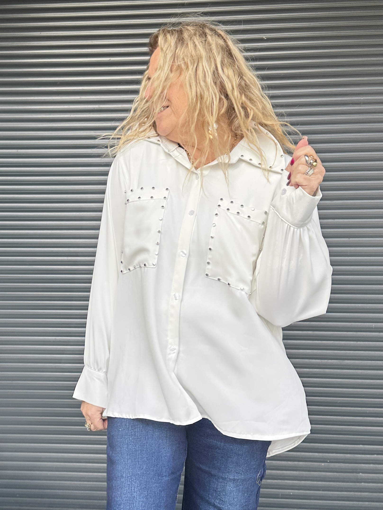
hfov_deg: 56.8
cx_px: 192
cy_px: 255
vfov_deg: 71.6
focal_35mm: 24
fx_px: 354
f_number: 1.78
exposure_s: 1/319
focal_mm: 6.86
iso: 80
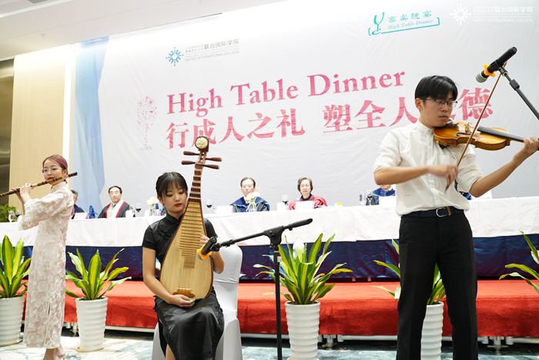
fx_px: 419
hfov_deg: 65.5
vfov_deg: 46.4
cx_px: 270
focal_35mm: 28
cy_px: 180
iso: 2500
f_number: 4
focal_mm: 28
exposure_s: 1/30
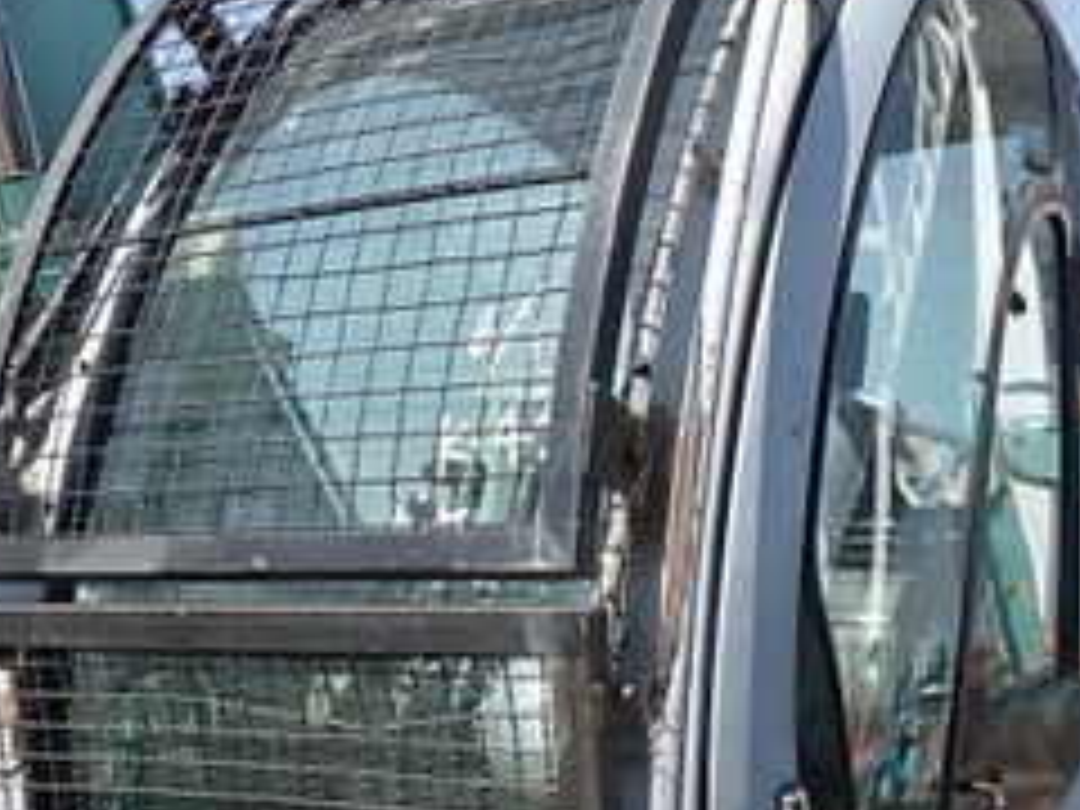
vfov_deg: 25.9
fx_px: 1747
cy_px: 562
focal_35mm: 56
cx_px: 432
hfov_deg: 34.2
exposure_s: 1/500
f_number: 4.2
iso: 125
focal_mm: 5
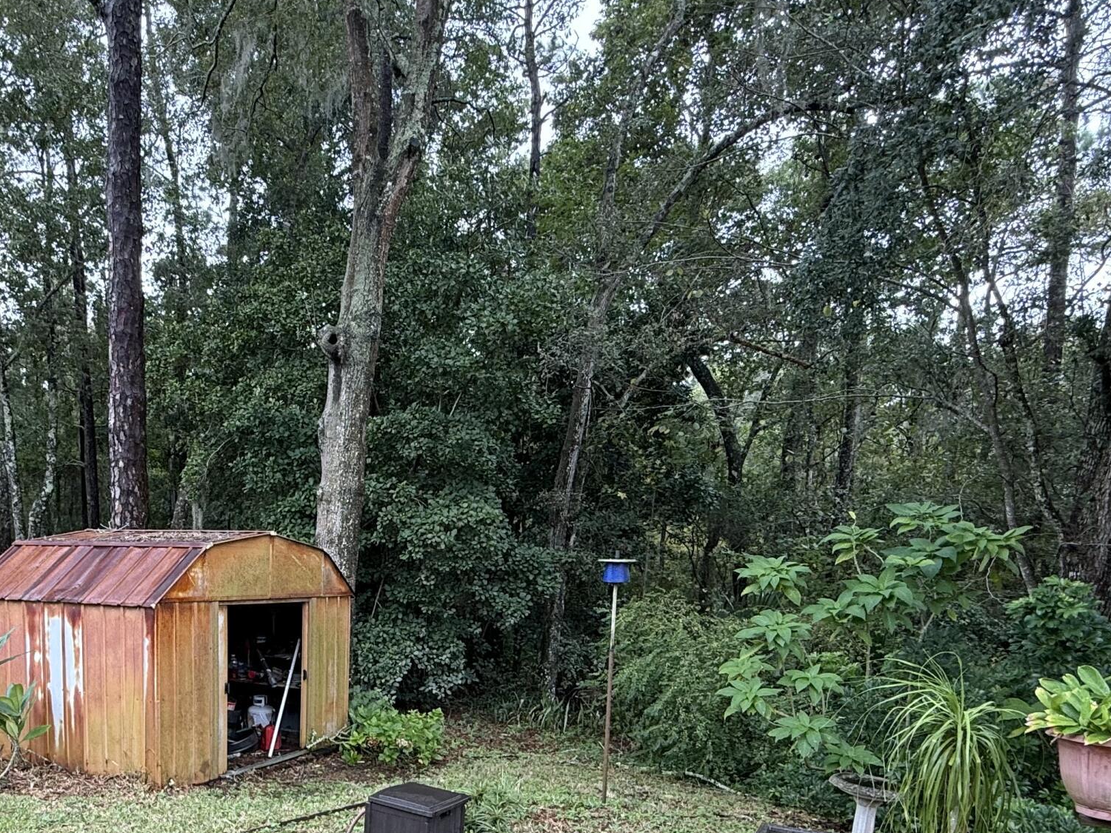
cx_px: 398
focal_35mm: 28
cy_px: 646
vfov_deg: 47.5
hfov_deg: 62.3
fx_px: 899
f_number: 2.2
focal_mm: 2.22
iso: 50
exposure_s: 1/99
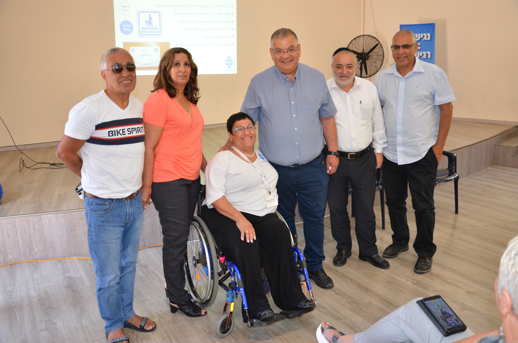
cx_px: 259
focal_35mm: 32
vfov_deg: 41.5
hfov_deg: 59.6
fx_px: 452
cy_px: 172
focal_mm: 21
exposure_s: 1/60
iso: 720
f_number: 3.8
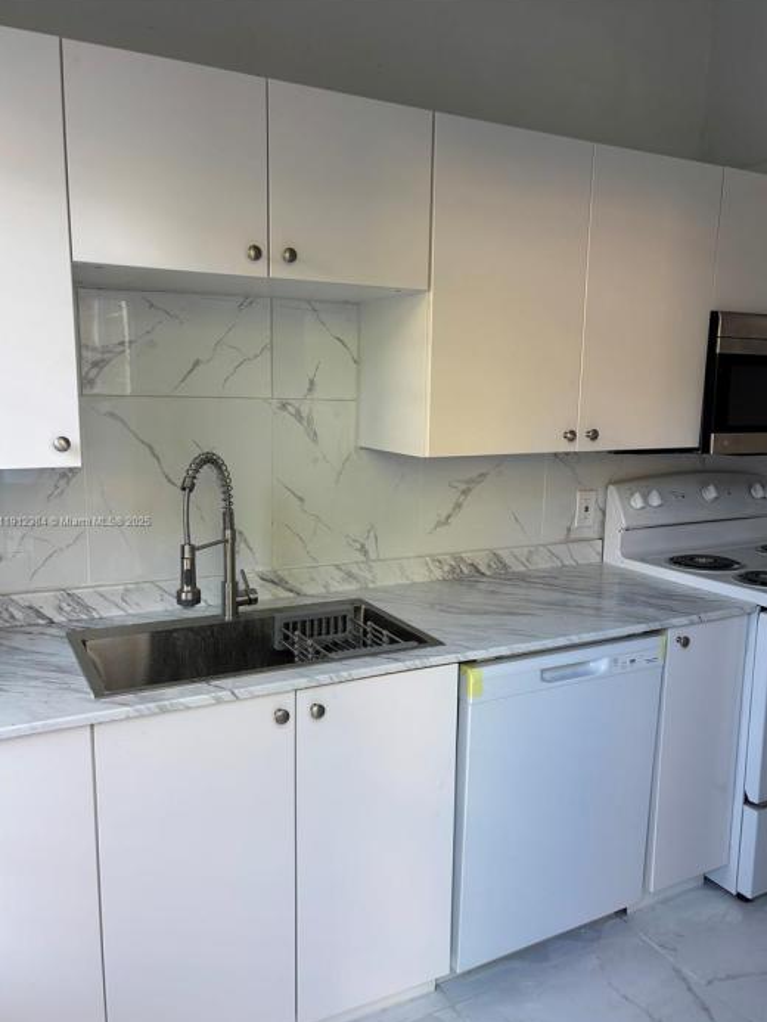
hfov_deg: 51.4
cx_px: 386
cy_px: 522
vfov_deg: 65.3
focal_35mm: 27
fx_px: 797
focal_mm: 5.96
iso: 64
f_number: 1.6
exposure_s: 1/121
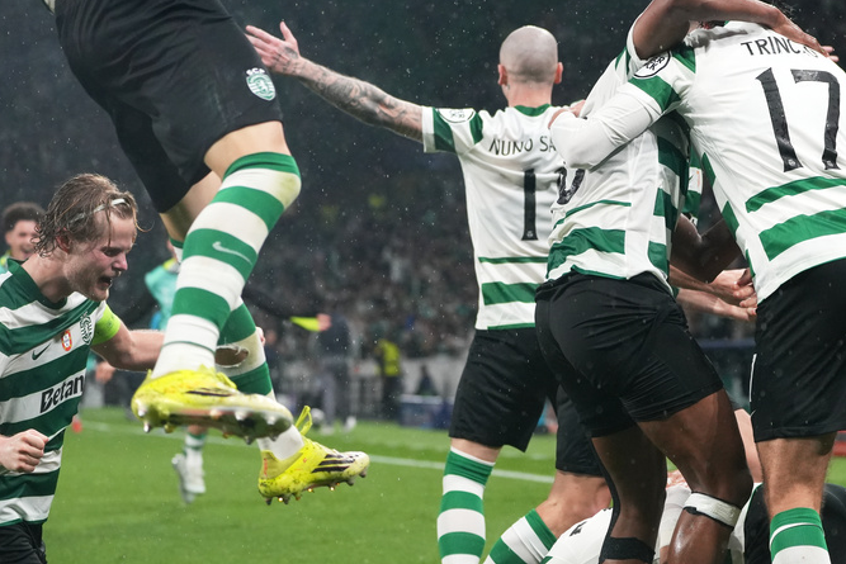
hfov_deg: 11.5
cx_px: 516
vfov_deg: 7.7
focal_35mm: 178
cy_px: 297
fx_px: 4184
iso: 3200
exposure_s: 1/1250
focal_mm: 116
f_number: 5
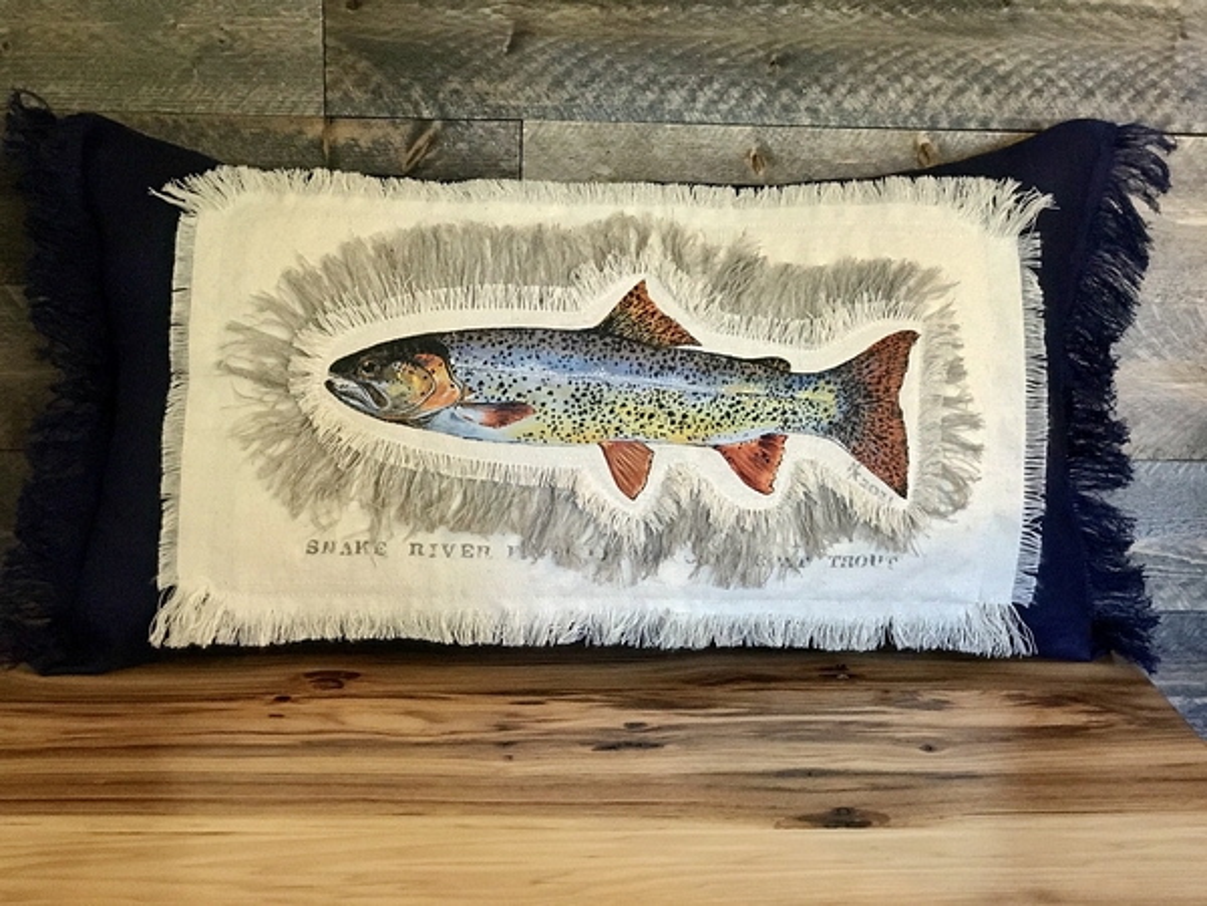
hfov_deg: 33.8
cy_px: 453
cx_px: 604
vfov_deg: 25.7
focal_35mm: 57
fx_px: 1987
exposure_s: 1/60
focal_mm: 6.6
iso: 640
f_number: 2.8
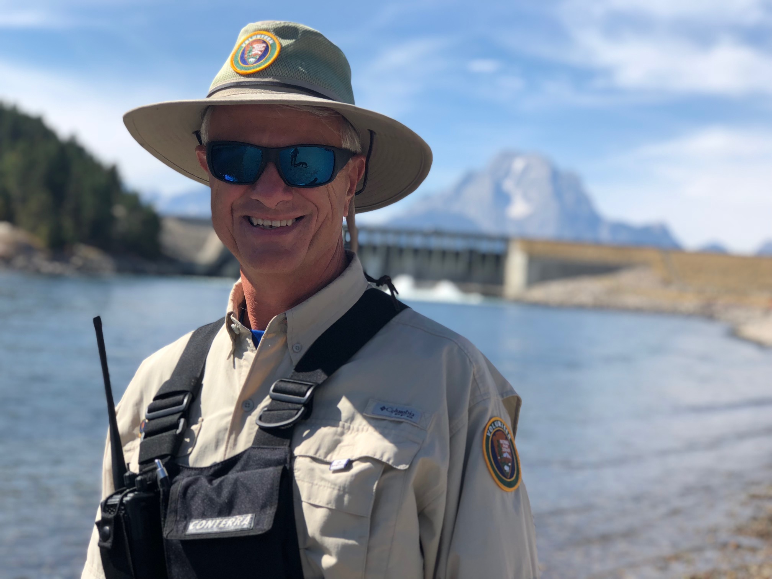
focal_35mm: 57
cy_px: 290
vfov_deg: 25.7
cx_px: 386
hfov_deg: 33.8
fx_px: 1271
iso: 20
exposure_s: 1/750
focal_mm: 6.6
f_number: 2.8
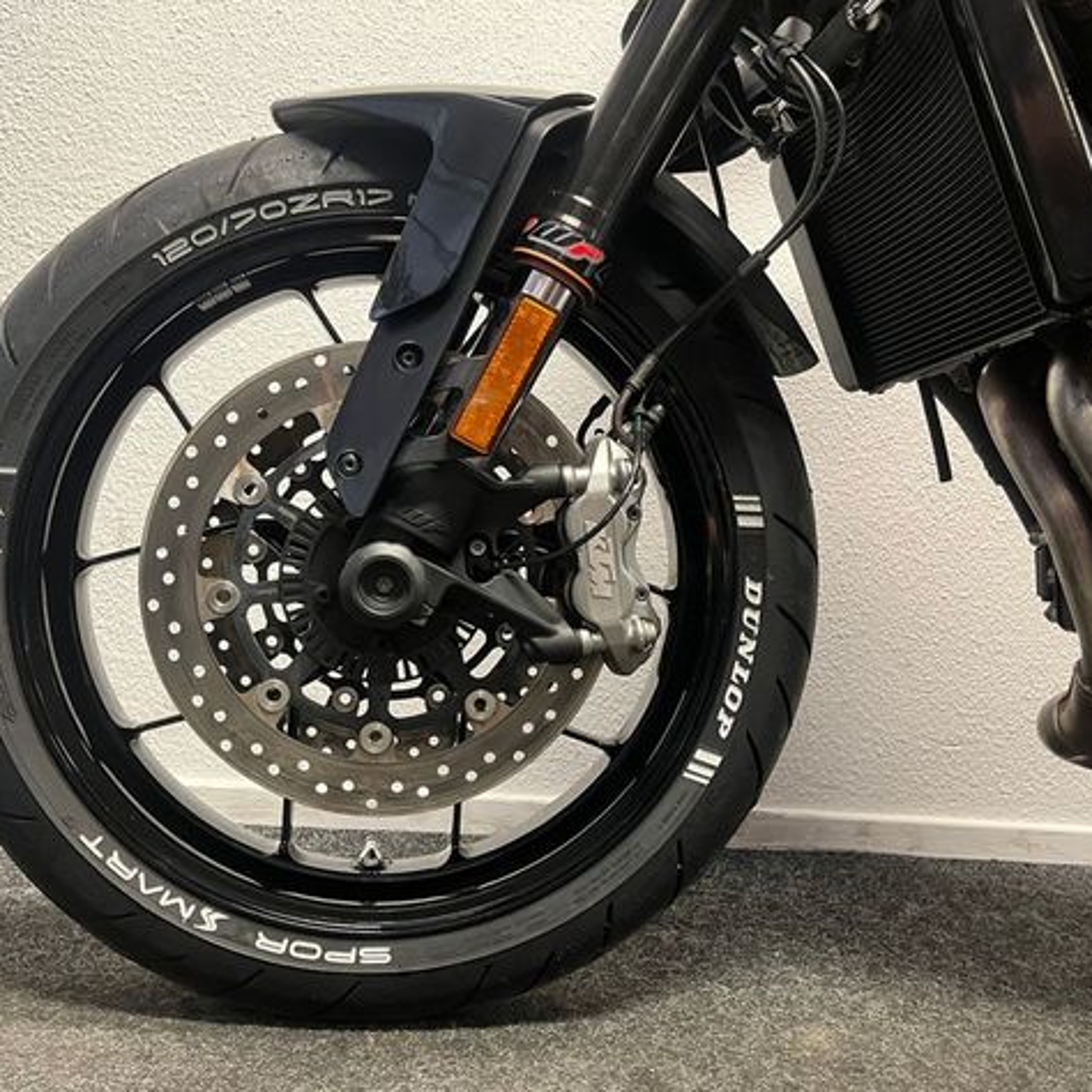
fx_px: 1106
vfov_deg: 52.5
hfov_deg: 52.5
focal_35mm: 31
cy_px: 546
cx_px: 530
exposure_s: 1/50
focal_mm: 5.1
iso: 400
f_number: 1.6
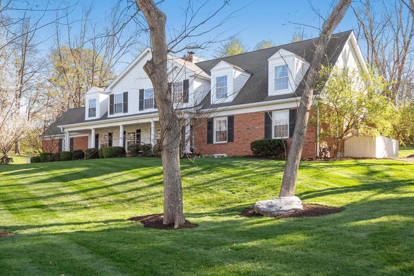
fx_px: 448
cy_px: 148
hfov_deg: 49.6
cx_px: 207
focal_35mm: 39
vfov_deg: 34.2
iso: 400
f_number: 8
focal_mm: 18
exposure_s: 1/125
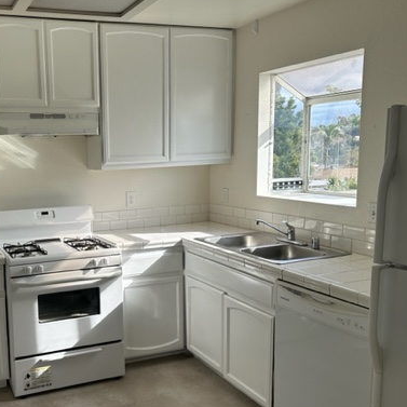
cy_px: 221
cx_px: 91
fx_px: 479
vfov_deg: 46.0
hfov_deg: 44.2
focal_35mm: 36
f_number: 1.78
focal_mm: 6.86
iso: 80
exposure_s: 1/1131
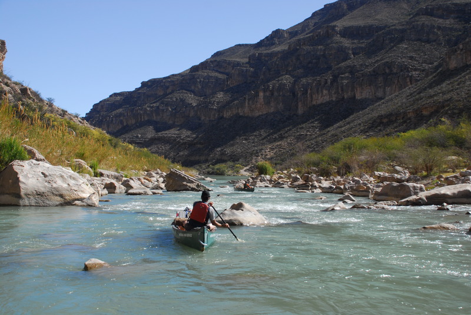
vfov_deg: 32.0
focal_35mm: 42
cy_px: 158
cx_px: 236
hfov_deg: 46.4
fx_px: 550
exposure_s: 1/160
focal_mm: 28
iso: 160
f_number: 6.3
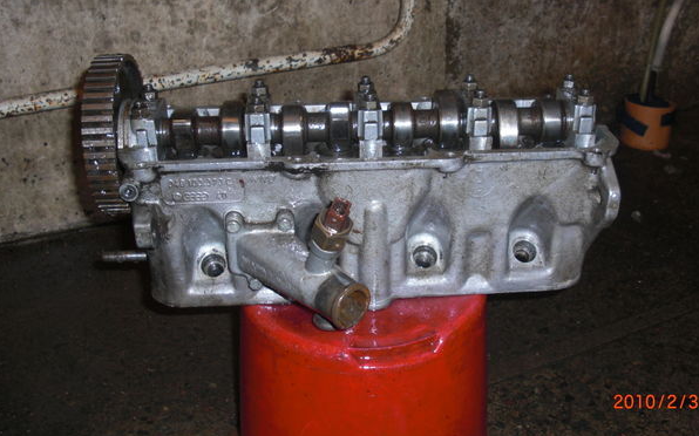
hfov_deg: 48.2
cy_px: 177
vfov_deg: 31.1
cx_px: 368
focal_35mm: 41
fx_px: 781
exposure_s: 1/60
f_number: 2.8
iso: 50
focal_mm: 6.3
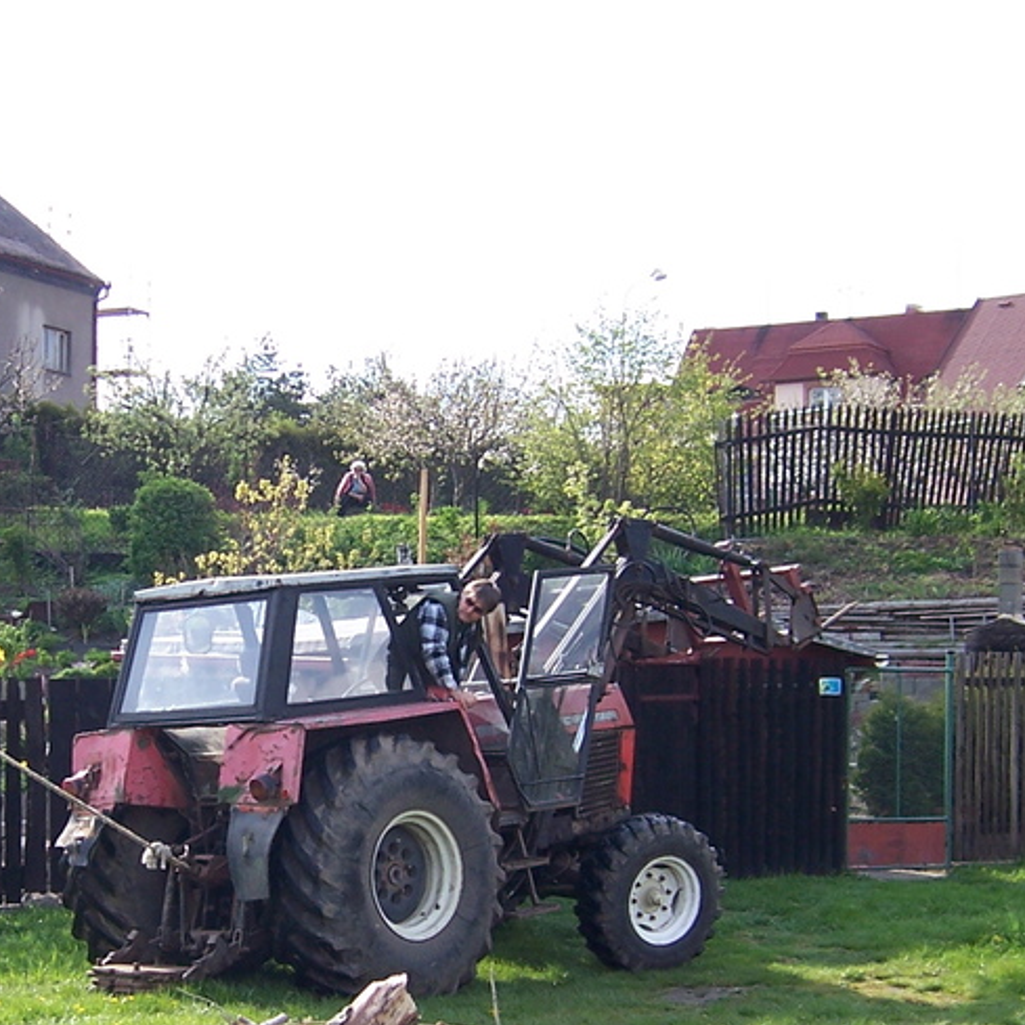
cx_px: 237
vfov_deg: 23.2
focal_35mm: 74
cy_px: 715
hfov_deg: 23.1
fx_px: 2479
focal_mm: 6.7
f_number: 4
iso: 80
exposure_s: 1/250
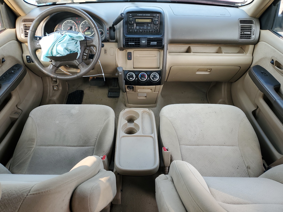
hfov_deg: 67.3
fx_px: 213
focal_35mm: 26
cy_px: 106
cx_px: 142
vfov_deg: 53.1
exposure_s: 1/133
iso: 50
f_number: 1.5
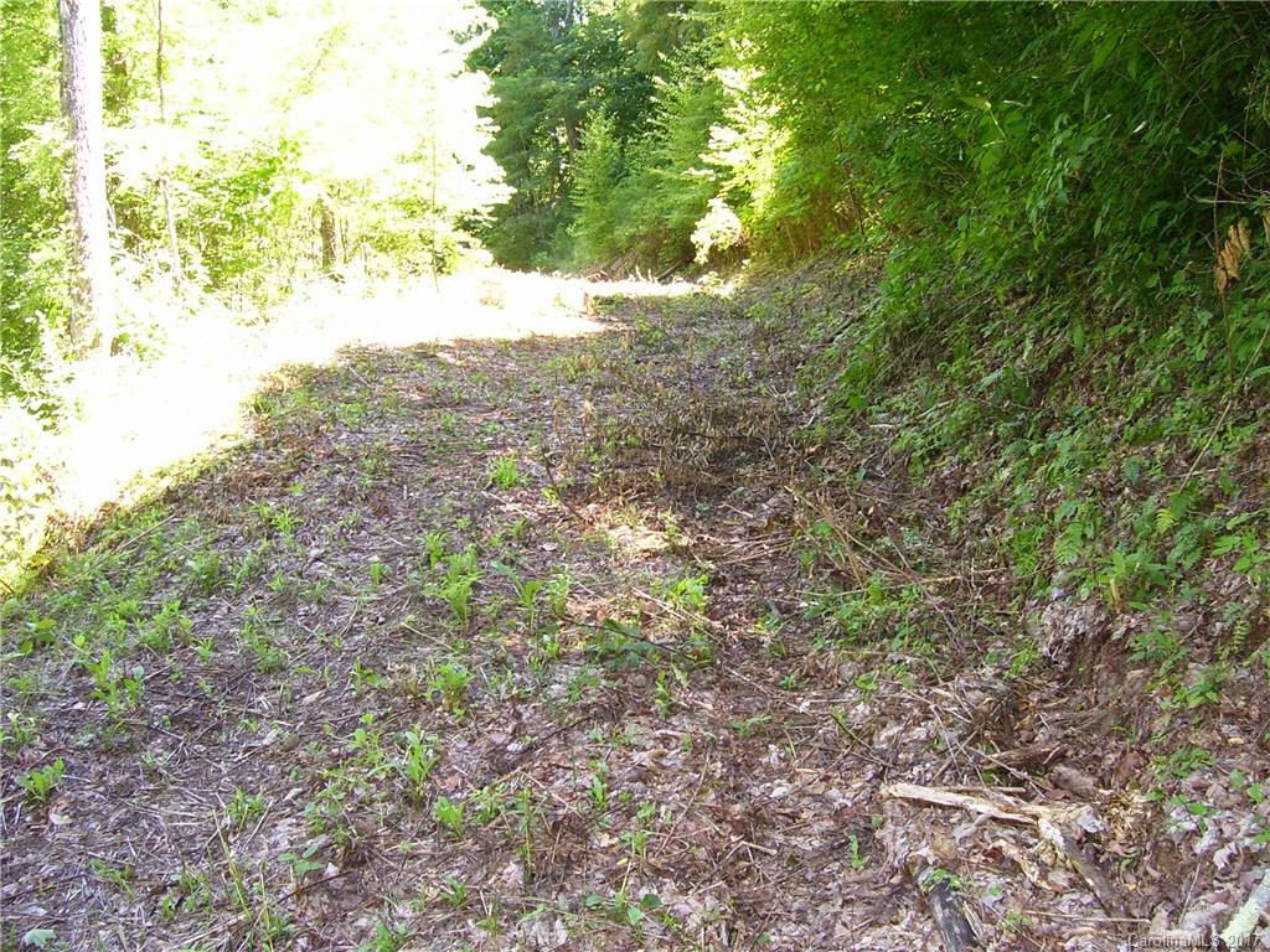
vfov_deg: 41.8
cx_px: 635
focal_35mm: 34
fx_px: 1247
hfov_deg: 54.0
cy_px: 476
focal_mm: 5.6
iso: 125
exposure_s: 1/60
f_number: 2.7
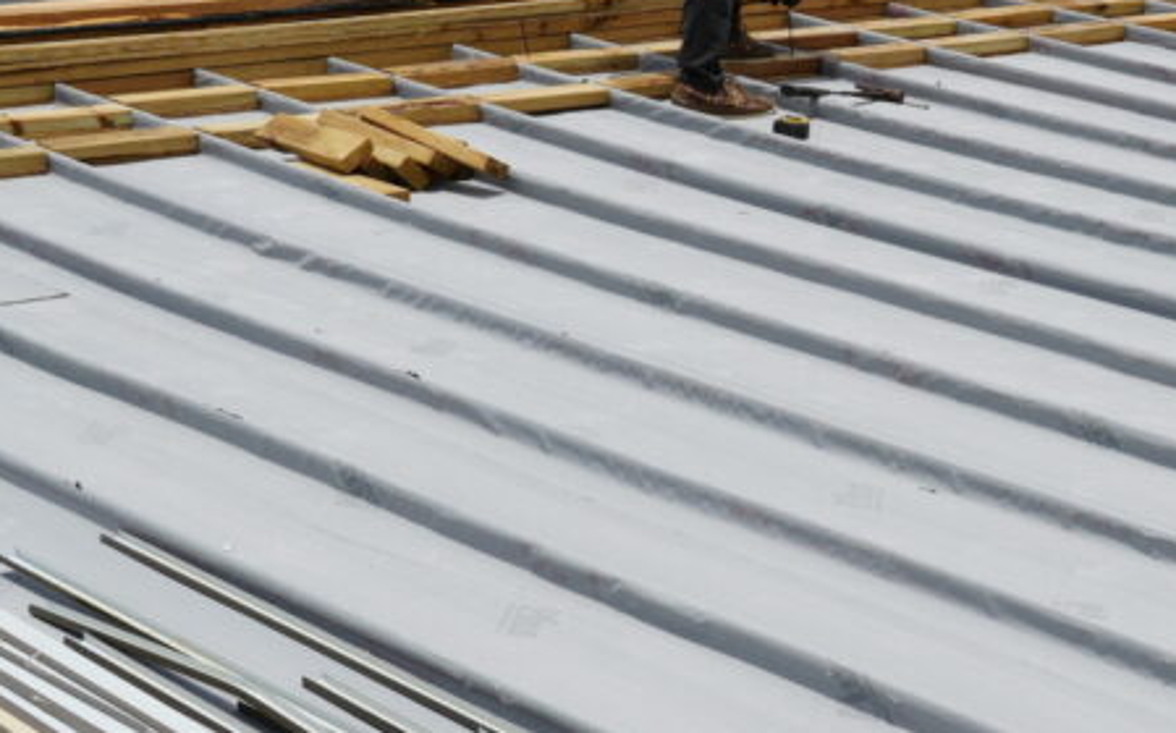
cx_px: 830
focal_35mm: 108
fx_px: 3464
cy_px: 313
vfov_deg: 12.1
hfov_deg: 19.2
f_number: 11
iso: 100
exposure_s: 1/250
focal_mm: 31
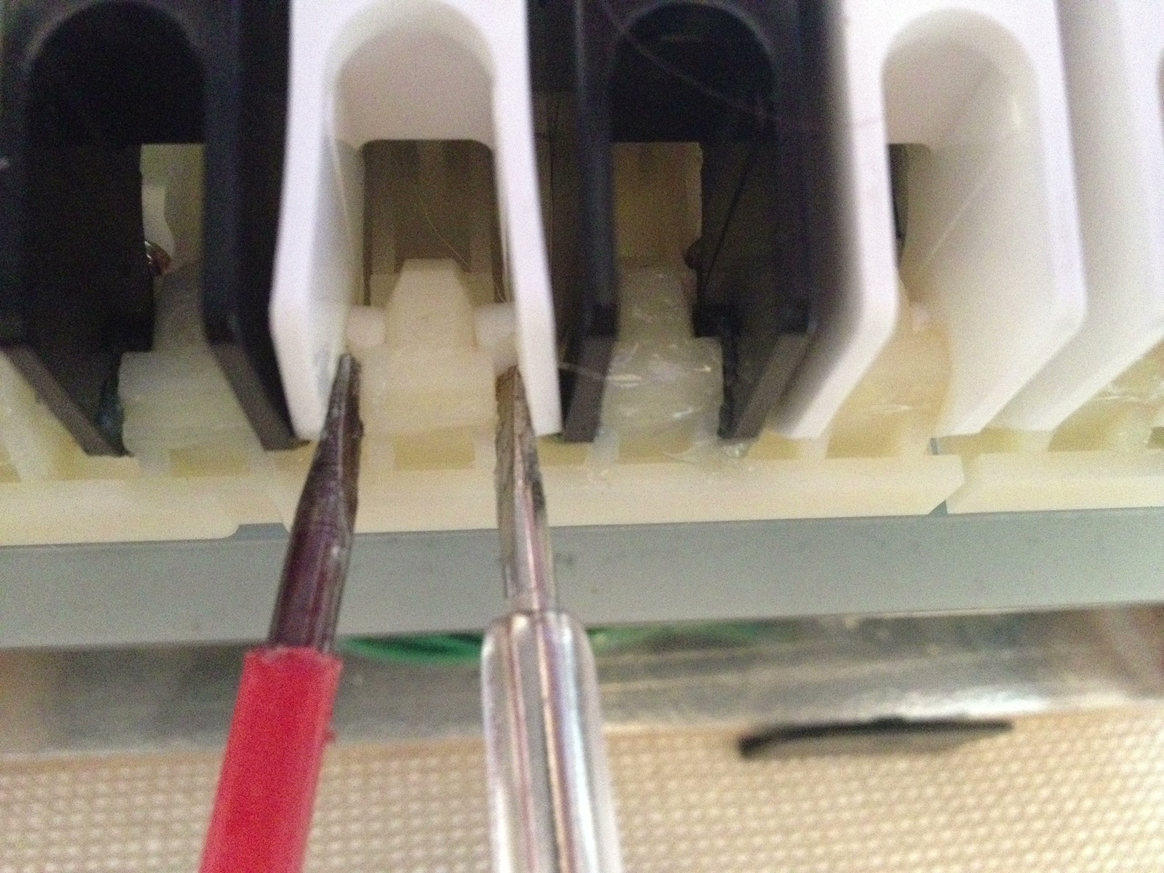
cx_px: 582
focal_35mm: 35
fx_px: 1177
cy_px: 436
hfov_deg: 52.6
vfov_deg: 40.7
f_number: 2.4
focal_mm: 4.28
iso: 800
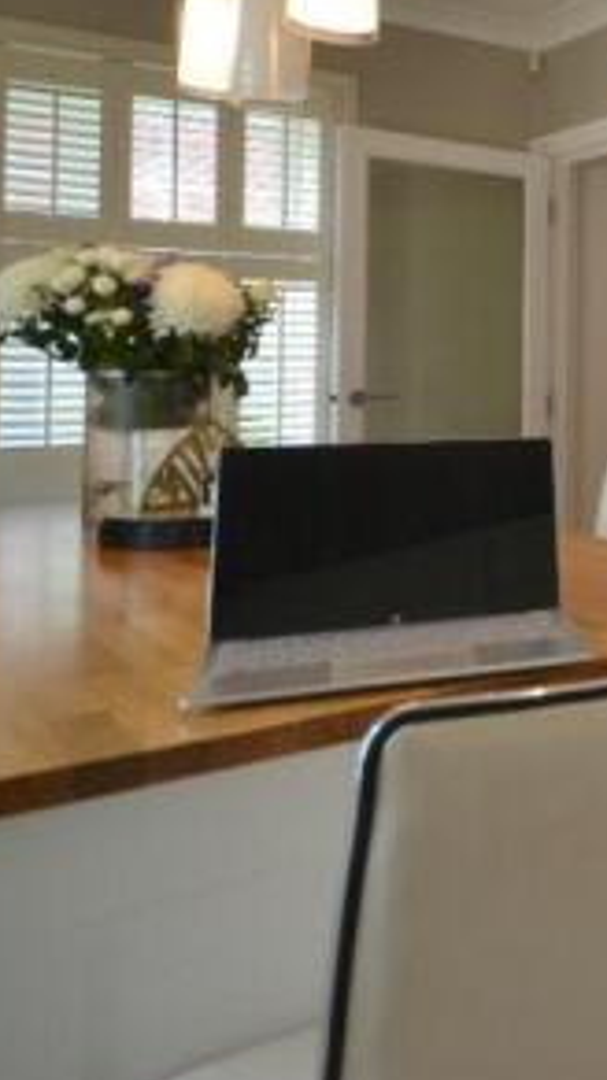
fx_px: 1163
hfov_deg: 22.2
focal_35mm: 41
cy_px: 316
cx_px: 990
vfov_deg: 48.5
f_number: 4.2
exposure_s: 1/60
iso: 500
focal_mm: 11.5
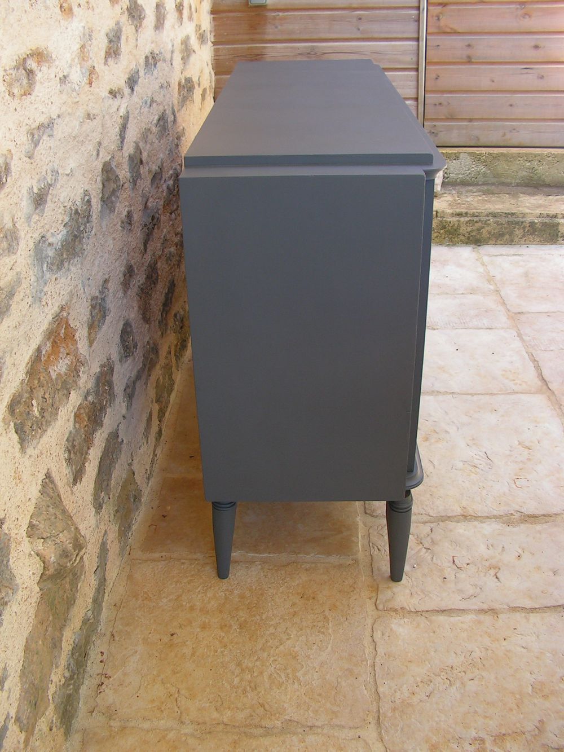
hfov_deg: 39.7
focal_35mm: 36
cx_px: 282
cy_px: 376
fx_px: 782
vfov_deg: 51.4
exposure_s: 1/40
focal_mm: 6
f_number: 3.2
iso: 80
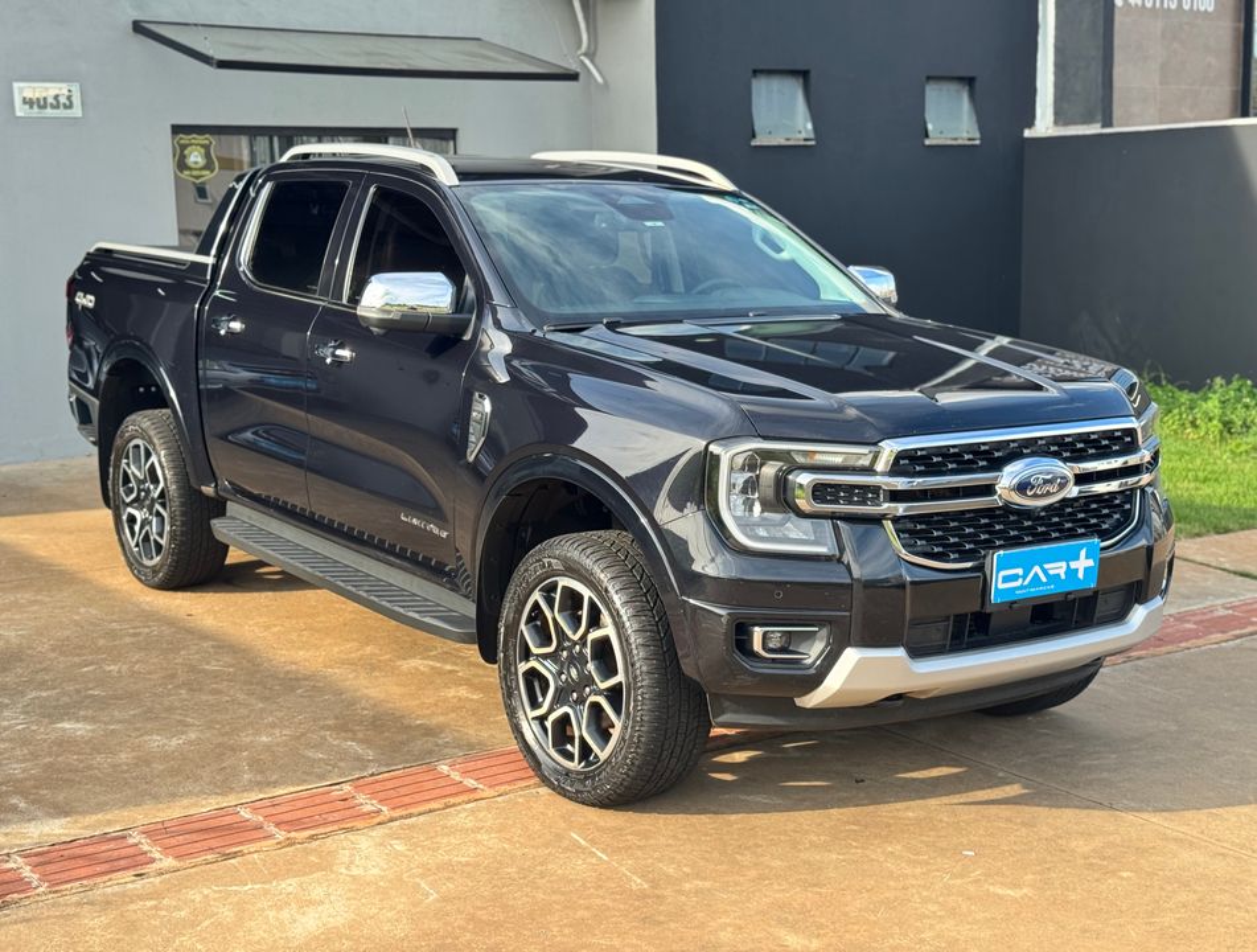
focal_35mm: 48
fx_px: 1749
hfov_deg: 39.5
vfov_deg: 30.4
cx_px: 628
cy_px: 476
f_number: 1.78
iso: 64
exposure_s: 1/593
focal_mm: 6.76
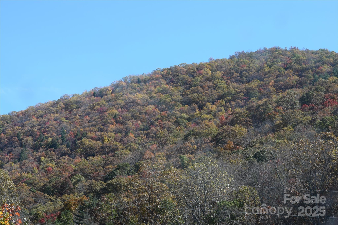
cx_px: 169
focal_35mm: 120
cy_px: 112
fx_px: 1126
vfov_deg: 11.4
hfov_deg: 17.1
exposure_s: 1/250
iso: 250
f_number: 8
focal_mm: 80
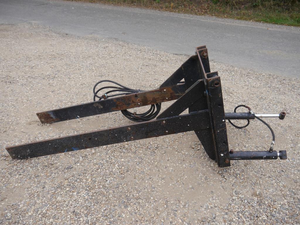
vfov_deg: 49.7
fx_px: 243
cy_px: 112
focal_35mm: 28
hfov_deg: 63.4
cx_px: 150
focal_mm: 14
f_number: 4.5
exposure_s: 1/200
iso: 160
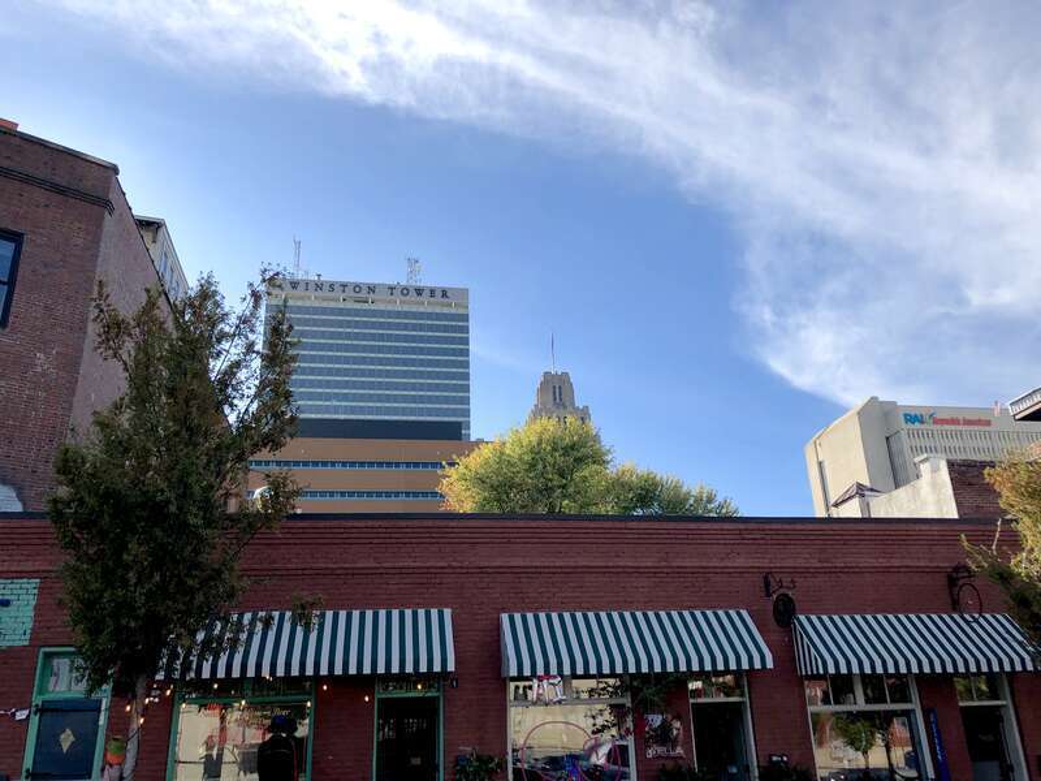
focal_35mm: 28
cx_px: 520
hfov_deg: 63.4
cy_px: 390
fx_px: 842
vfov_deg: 49.7
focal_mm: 3.99
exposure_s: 1/1499
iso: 20
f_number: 1.8
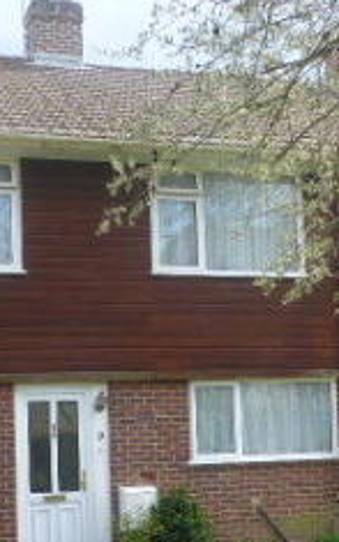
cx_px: 91
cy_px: 361
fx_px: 931
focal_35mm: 63
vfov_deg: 32.2
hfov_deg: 20.5
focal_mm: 4.3
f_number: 3.5
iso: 100
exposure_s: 1/125
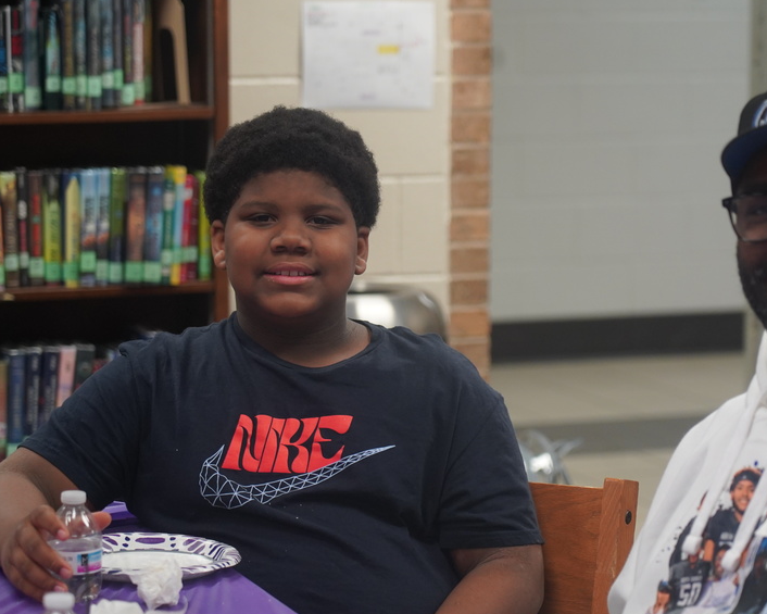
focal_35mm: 143
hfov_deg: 13.5
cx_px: 503
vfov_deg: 10.8
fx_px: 3247
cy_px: 349
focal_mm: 105
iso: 1600
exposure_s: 1/160
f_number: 4
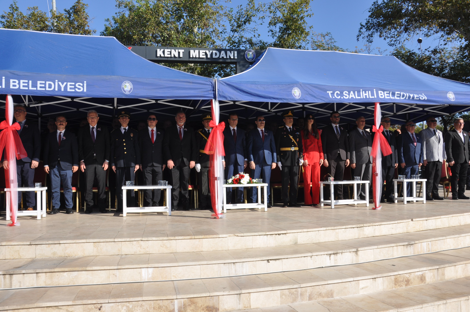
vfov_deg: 39.9
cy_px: 156
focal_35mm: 33
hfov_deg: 57.3
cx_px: 235
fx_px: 430
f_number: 13
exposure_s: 1/160
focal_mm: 22
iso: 200
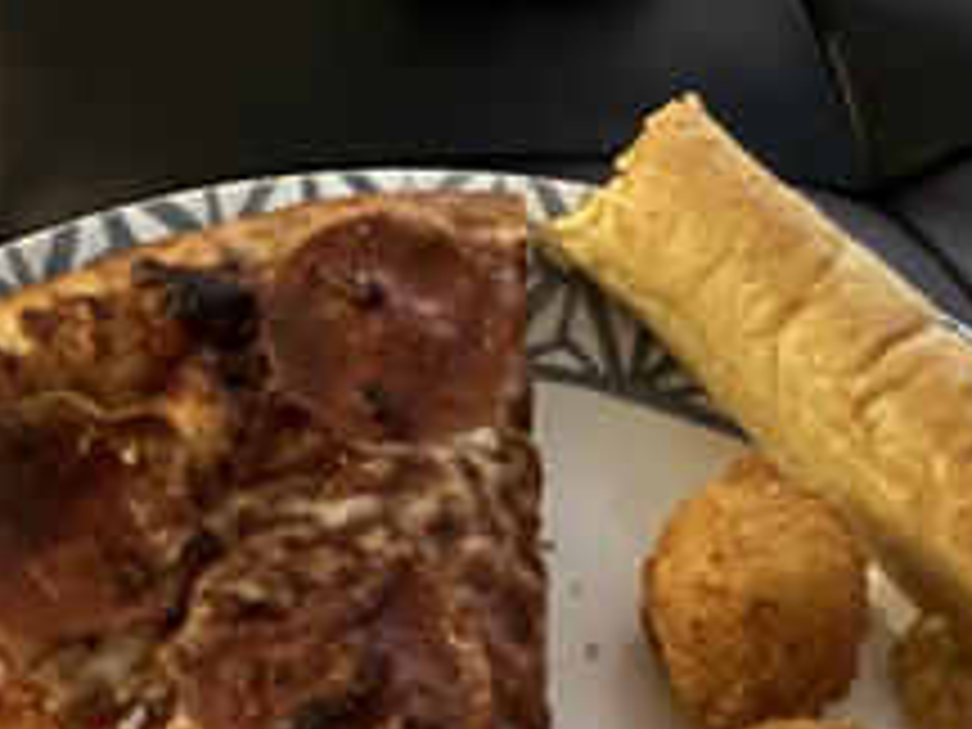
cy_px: -148
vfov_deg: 18.2
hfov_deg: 25.3
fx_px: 2162
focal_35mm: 77
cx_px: 598
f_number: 1.6
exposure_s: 1/24
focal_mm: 5.96
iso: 1000
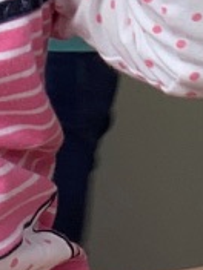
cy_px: -153
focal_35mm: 175
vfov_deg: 10.8
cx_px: 181
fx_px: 1368
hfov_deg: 8.5
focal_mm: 2.71
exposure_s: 1/60
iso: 50
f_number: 2.2
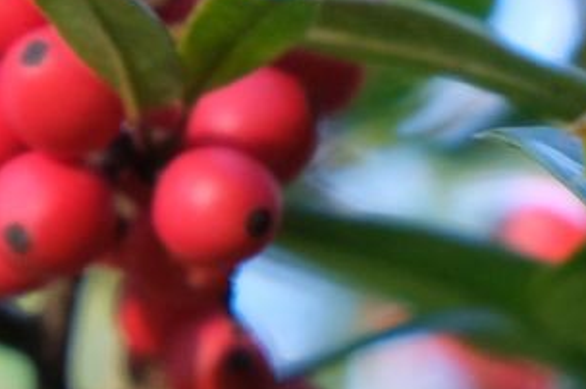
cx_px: 1269
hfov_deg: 3.5
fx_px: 9431
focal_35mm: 580
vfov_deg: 2.4
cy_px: 412
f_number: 4
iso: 400
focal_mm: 55
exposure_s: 1/105
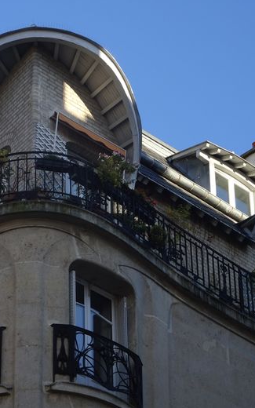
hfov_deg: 8.0
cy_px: 203
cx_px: 24
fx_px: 1824
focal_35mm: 164
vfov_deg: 12.8
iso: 80
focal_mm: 19.68
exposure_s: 1/160
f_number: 5.6
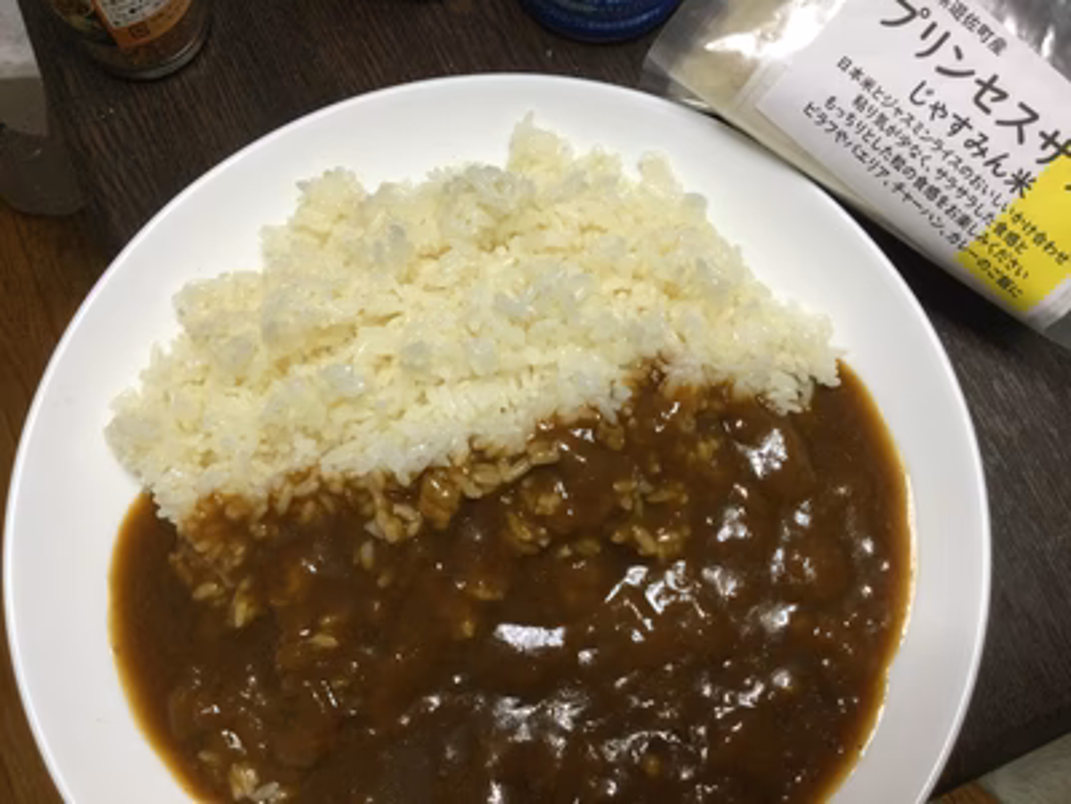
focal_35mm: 31
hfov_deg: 58.4
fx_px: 959
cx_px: 536
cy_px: 402
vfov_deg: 45.4
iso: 125
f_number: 2.4
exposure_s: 1/33
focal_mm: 3.3
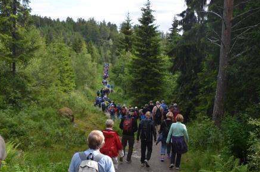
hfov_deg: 45.5
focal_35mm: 43
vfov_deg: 31.0
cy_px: 85
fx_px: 310
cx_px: 129
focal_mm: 28
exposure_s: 1/200
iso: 200
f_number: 7.1
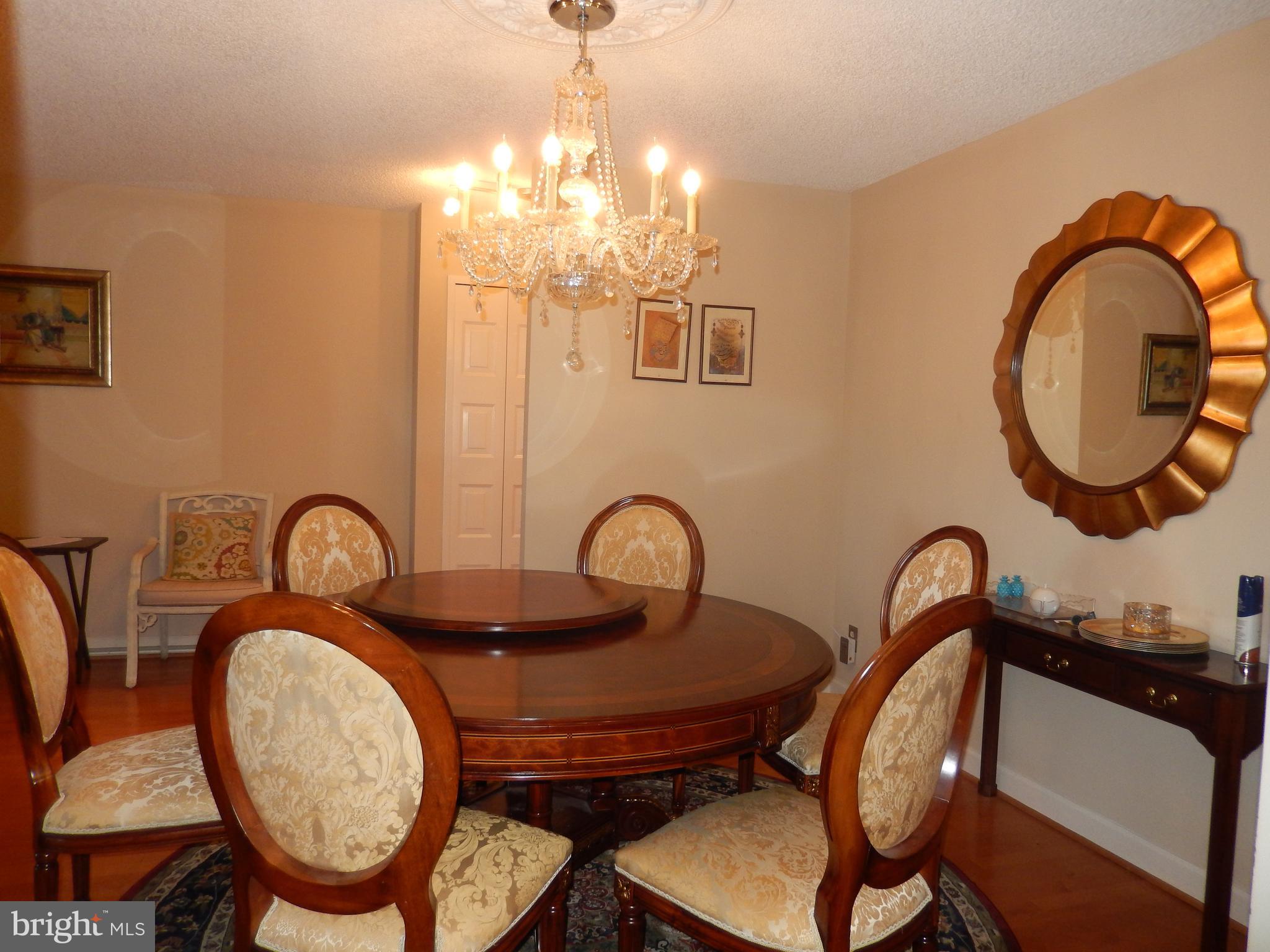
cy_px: 476
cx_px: 635
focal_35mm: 25
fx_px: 917
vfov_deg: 54.9
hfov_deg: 69.4
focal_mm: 4.5
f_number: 3.4
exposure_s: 1/30
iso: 200
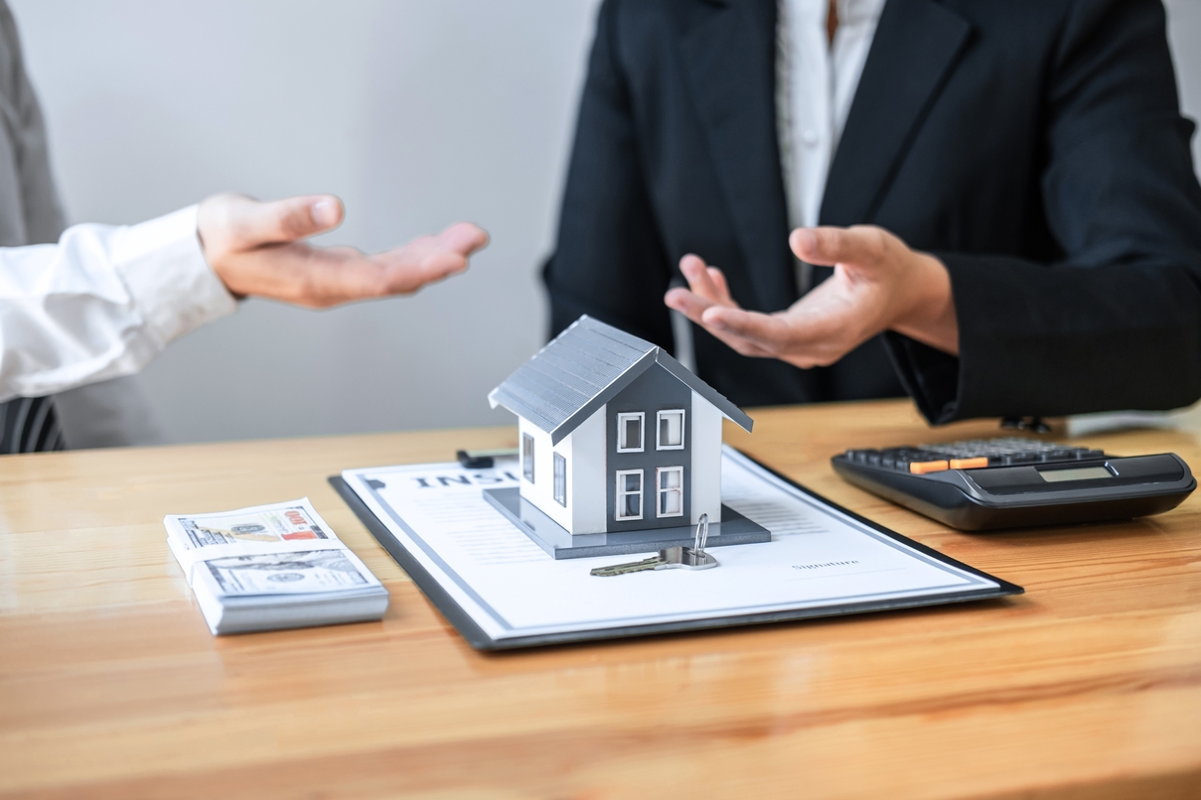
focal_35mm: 53
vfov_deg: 25.5
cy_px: 400
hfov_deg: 37.5
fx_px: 1768
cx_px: 600
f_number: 2
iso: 250
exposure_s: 1/125
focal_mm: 35
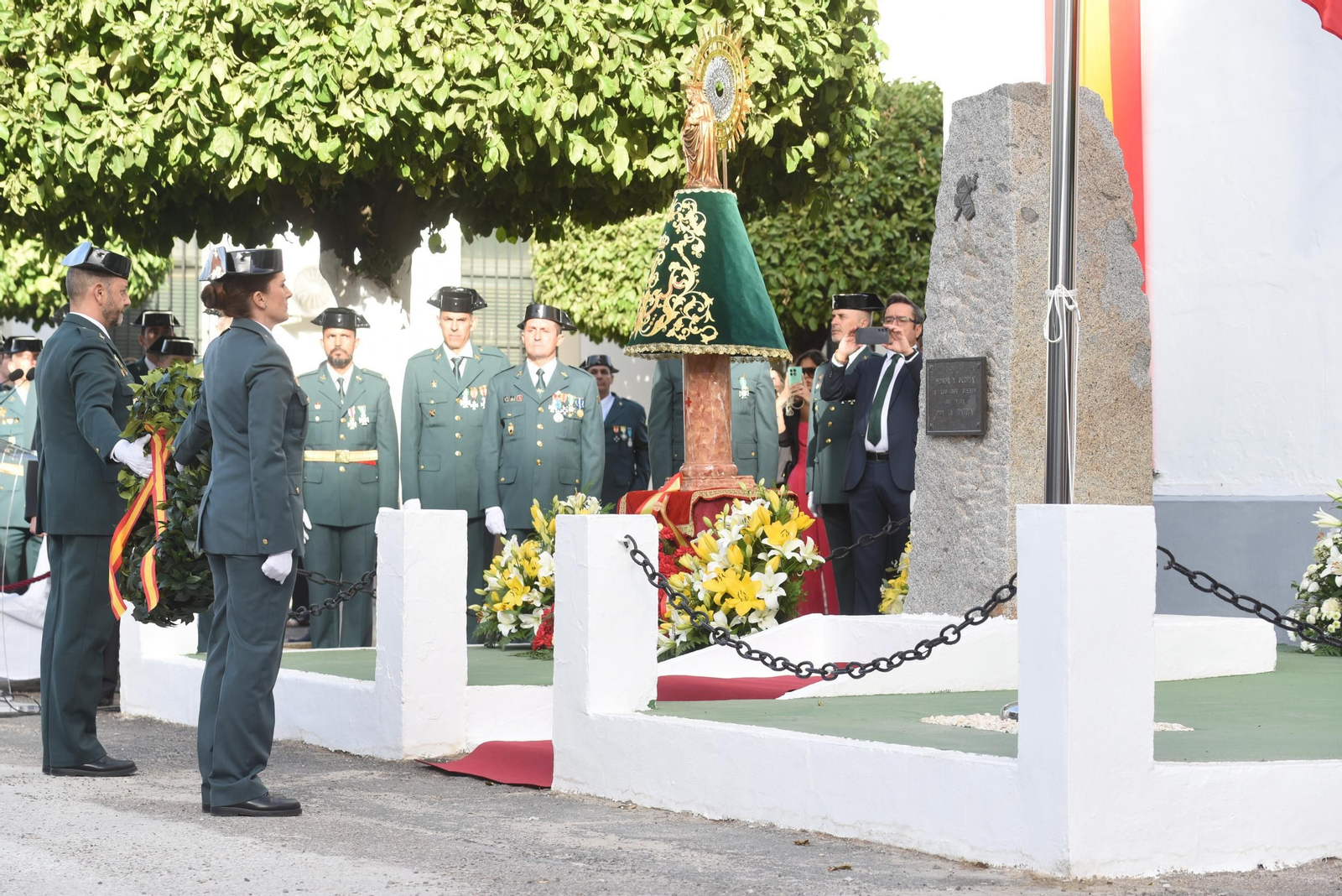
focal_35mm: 102
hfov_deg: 20.0
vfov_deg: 13.4
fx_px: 3803
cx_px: 671
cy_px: 448
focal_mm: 102
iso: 280
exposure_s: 1/250
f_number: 5
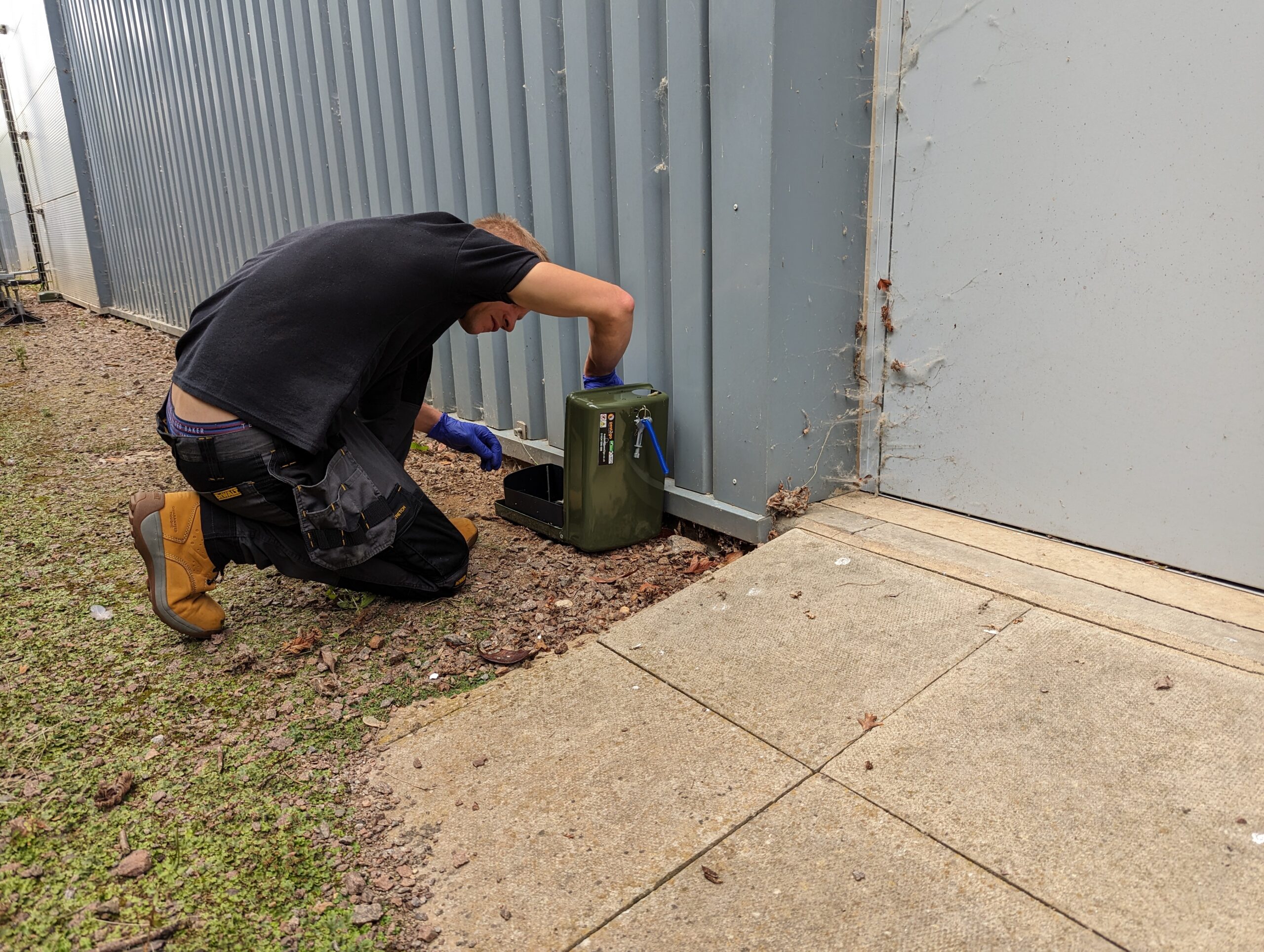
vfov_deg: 56.9
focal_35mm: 24
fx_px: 878
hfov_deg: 71.5
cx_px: 632
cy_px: 476
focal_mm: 6.81
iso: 44
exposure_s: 1/243
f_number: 1.85
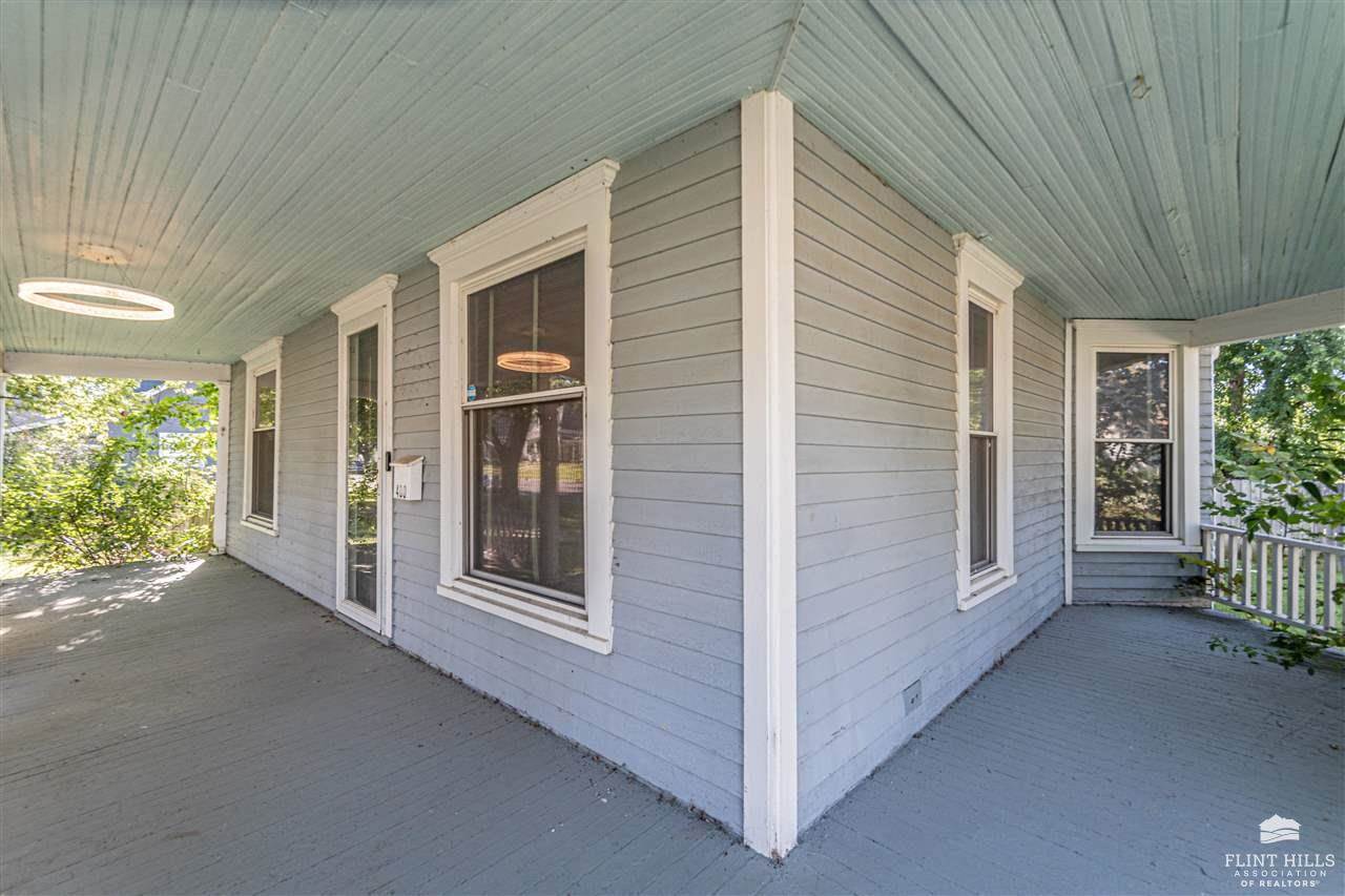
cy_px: 448
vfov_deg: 77.3
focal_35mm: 15
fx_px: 560
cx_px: 672
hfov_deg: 100.4
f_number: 5.6
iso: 140
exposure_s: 1/80
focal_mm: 10
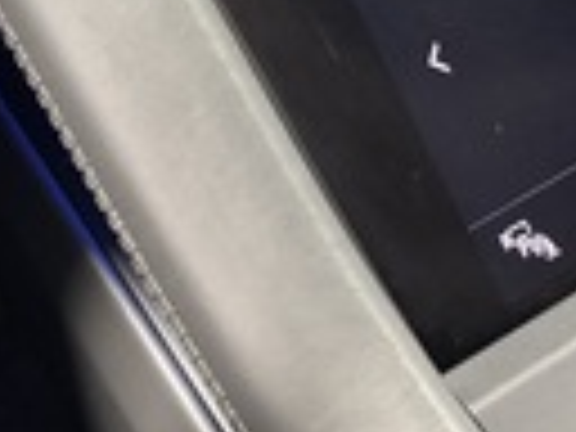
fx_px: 1414
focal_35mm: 85
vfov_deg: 15.9
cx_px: 441
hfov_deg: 22.8
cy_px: -218
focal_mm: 5.96
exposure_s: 1/31
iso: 640
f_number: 1.6
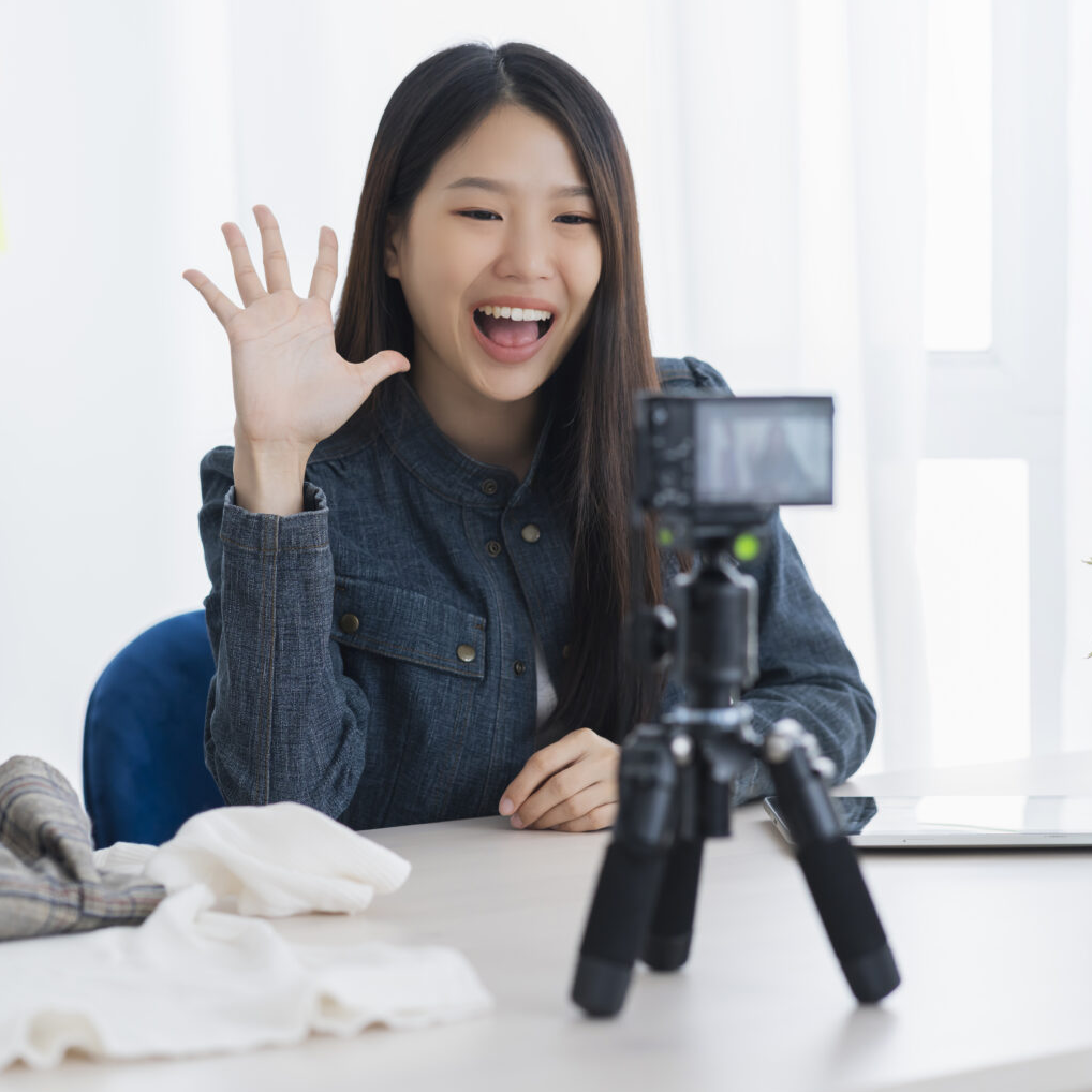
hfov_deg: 16.0
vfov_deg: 16.0
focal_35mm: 109
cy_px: 548
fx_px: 3890
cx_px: 479
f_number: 3.2
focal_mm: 85
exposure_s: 1/640
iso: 640
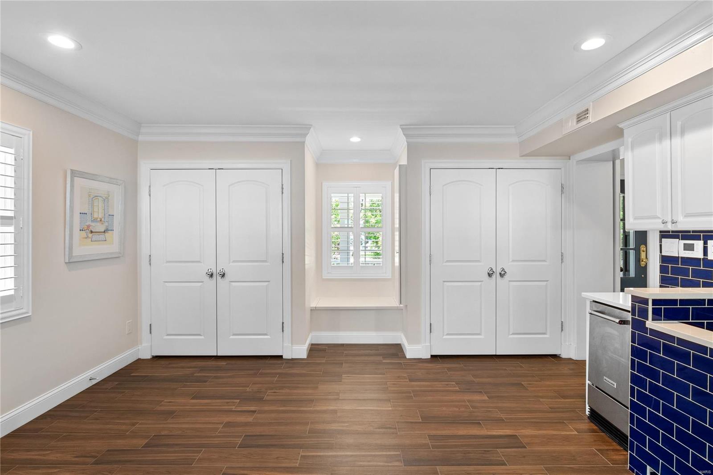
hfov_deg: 96.7
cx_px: 356
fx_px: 317
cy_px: 238
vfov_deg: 73.7
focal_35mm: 16
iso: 400
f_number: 6.3
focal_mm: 8
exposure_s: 1/8
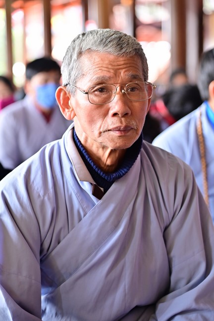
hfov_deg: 13.0
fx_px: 938
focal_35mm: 105
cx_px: 107
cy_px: 160
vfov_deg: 19.5
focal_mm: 105
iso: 800
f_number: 4.5
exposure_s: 1/80
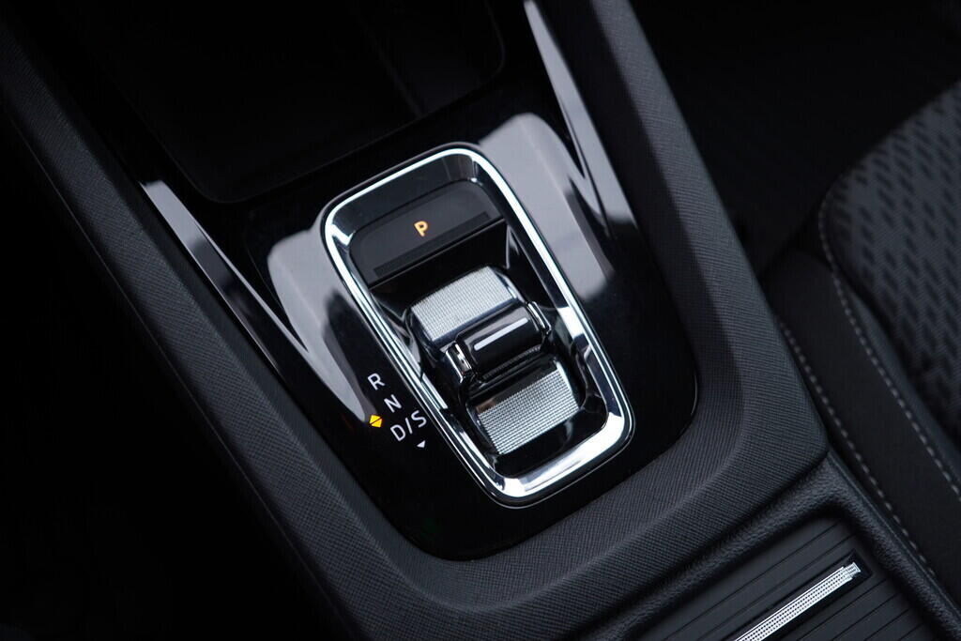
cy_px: 320
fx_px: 961
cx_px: 480
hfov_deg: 53.1
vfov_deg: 36.9
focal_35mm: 36
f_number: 2.8
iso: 125
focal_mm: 24
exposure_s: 1/40
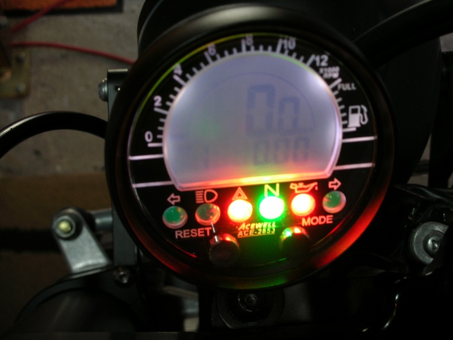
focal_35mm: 53
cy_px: 170
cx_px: 226
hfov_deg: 36.2
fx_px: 694
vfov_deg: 27.5
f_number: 3.7
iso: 62
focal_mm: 8.8
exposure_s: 1/3.9
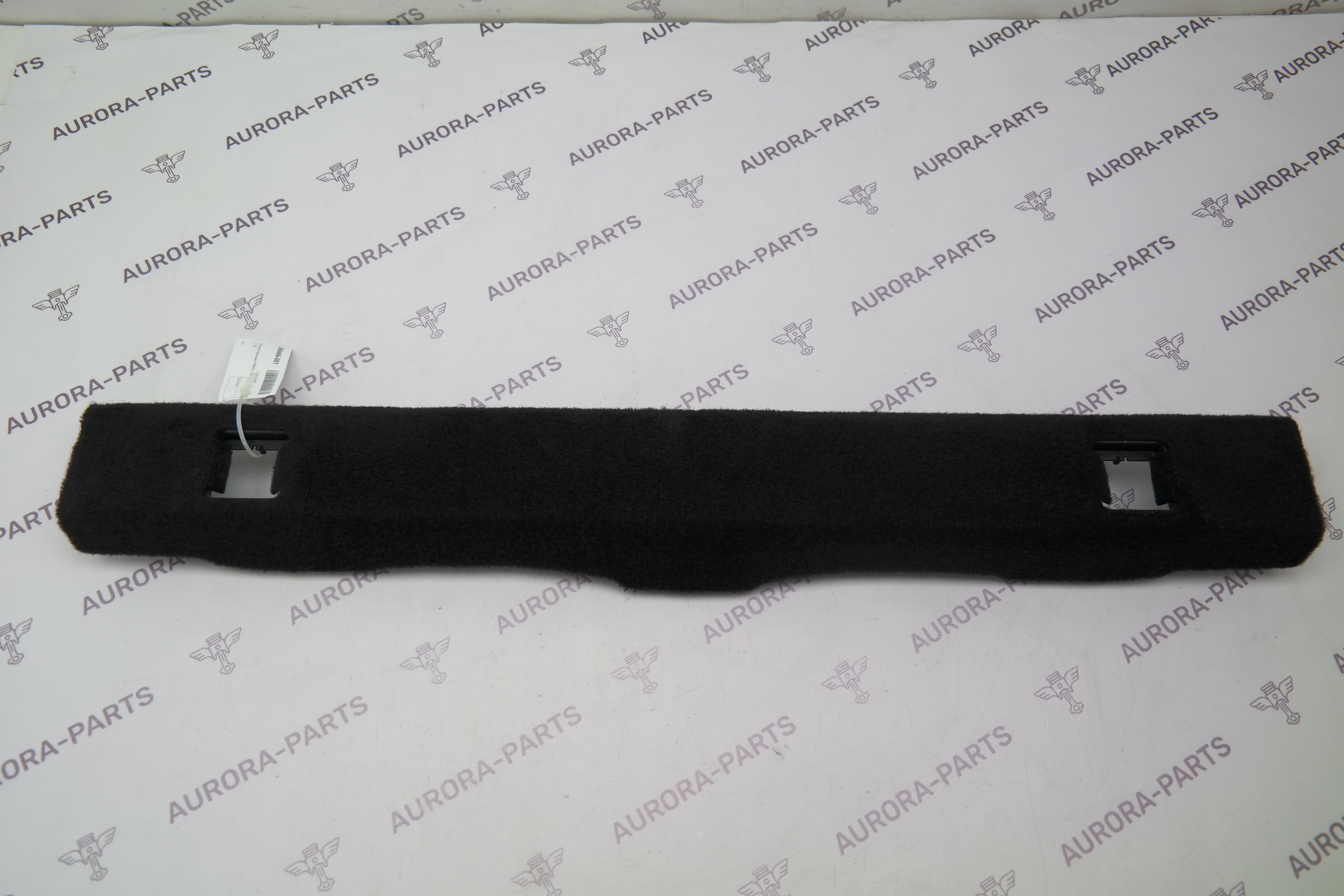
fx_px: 1008
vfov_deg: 47.9
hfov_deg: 67.4
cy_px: 448
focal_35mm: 27
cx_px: 672
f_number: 3.5
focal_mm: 18
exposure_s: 1/80
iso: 100
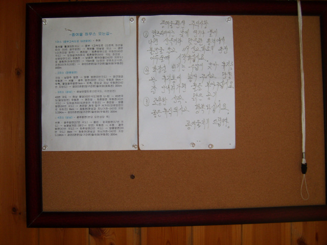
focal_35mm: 35
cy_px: 122
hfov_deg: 52.6
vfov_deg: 40.7
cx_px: 164
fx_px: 331
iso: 50
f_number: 2.8
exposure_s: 1/30
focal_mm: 5.8
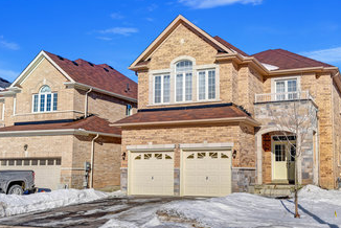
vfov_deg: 33.4
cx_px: 214
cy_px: 128
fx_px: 379
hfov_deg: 48.0
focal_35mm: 40
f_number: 8
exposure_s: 1/800
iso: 100
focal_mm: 30
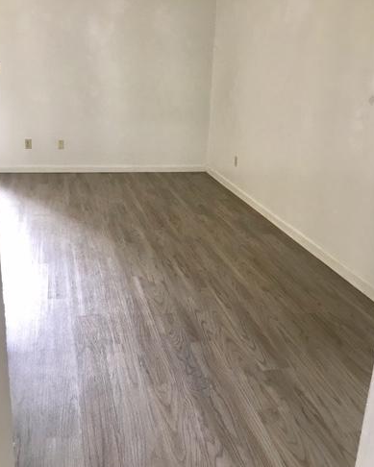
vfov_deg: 50.3
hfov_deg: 41.2
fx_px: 498
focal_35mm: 36
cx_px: 186
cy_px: 229
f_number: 1.8
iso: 40
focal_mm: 3.99
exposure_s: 1/17
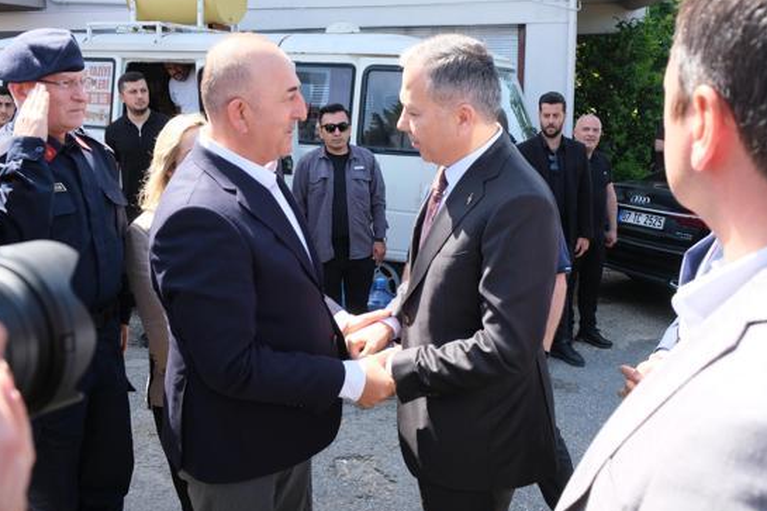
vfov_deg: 37.8
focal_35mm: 35
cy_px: 234
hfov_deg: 54.4
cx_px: 379
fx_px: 745
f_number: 5.6
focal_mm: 20.5
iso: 320
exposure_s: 1/170
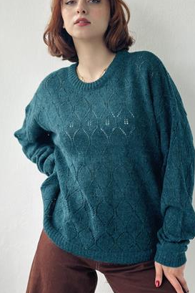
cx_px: 107
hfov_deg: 20.9
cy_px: 119
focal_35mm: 65
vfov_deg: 30.9
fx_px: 528
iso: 80
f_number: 1.78
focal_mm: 6.86
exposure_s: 1/266
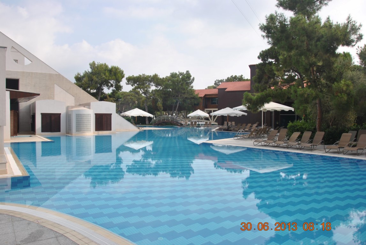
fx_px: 275
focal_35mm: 27
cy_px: 122
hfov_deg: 67.3
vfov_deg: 48.1
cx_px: 183
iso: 100
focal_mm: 18
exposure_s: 1/200
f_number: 7.1
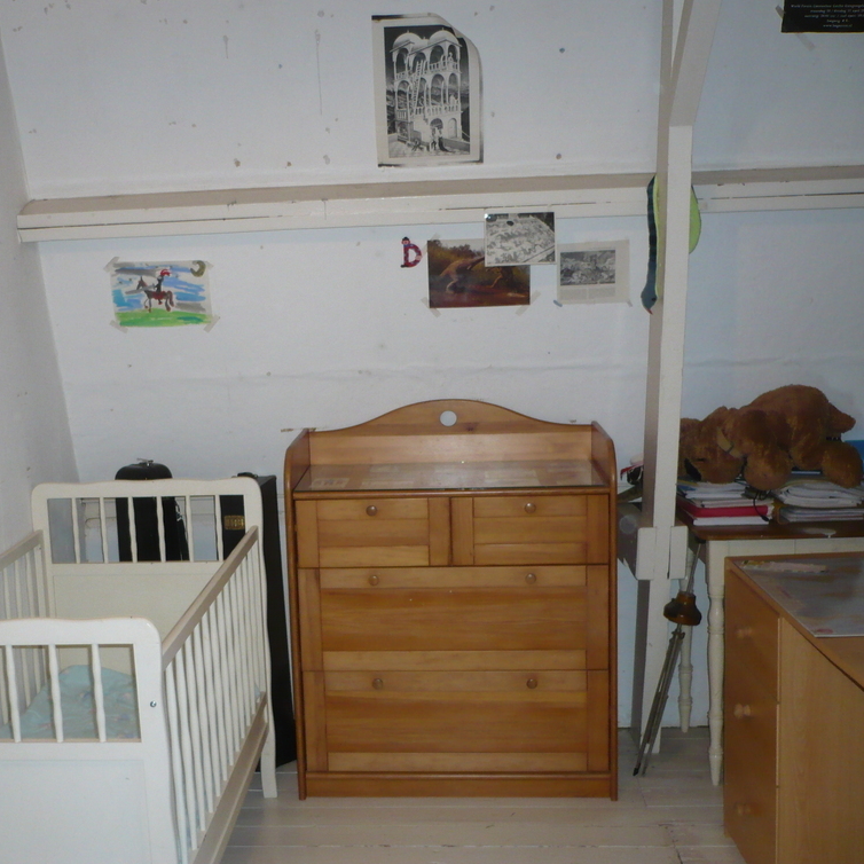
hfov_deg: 39.8
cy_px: 429
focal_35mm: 42
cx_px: 341
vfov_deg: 40.0
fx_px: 1186
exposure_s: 1/30
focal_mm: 5.8
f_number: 2.8
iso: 200
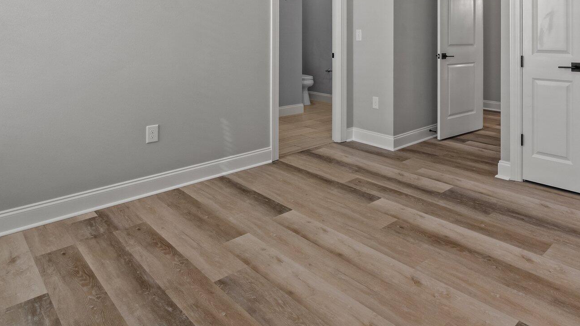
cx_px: 373
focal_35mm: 25
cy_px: 29
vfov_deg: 42.0
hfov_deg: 72.4
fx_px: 384
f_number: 9
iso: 400
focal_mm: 10
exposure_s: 1/1.25
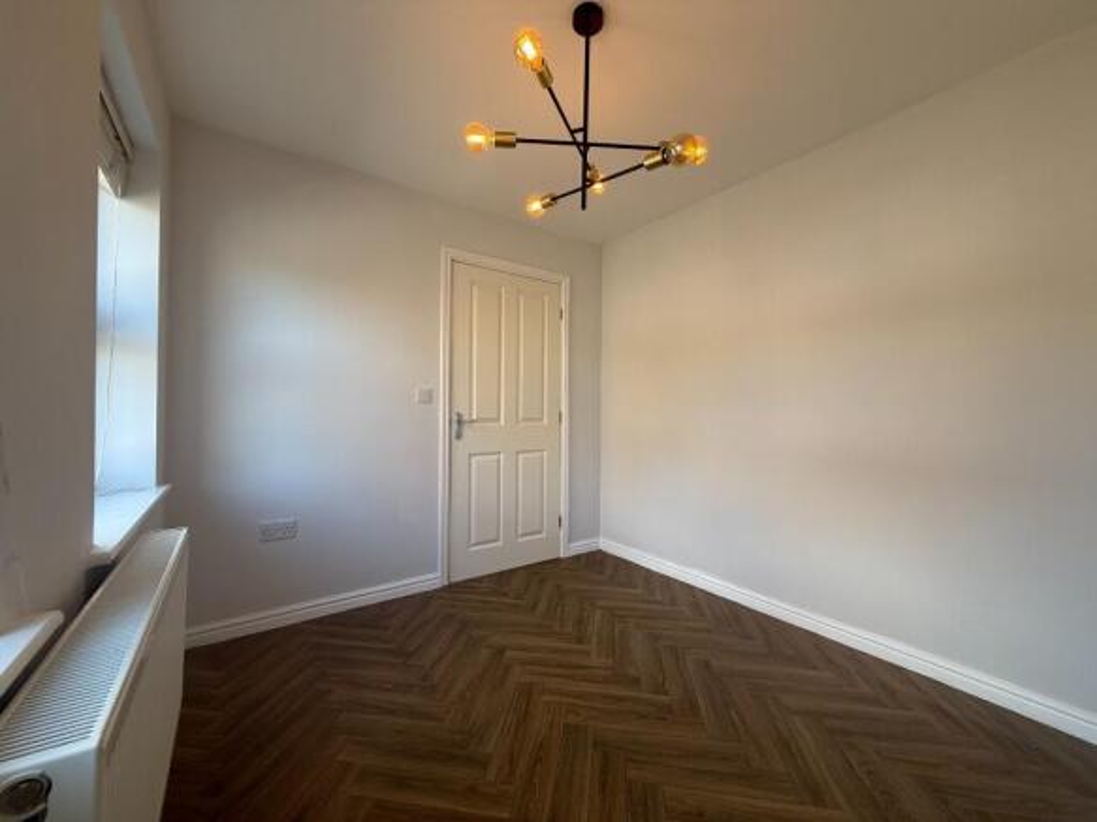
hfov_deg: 102.1
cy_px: 411
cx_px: 548
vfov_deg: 85.7
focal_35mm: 14
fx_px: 444
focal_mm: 2.22
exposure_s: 1/100
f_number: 2.2
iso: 64
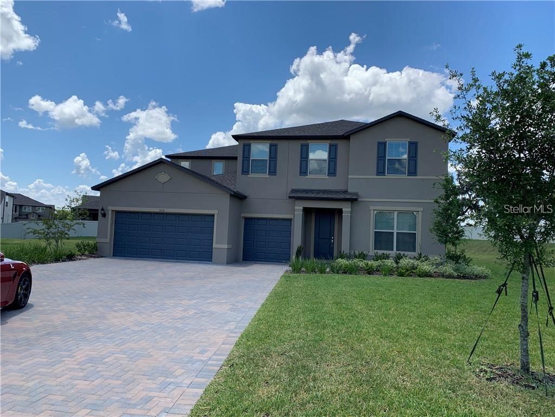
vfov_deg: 53.1
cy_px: 208
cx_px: 278
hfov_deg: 67.3
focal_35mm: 26
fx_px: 417
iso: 25
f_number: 1.8
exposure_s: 1/2033
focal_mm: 4.25
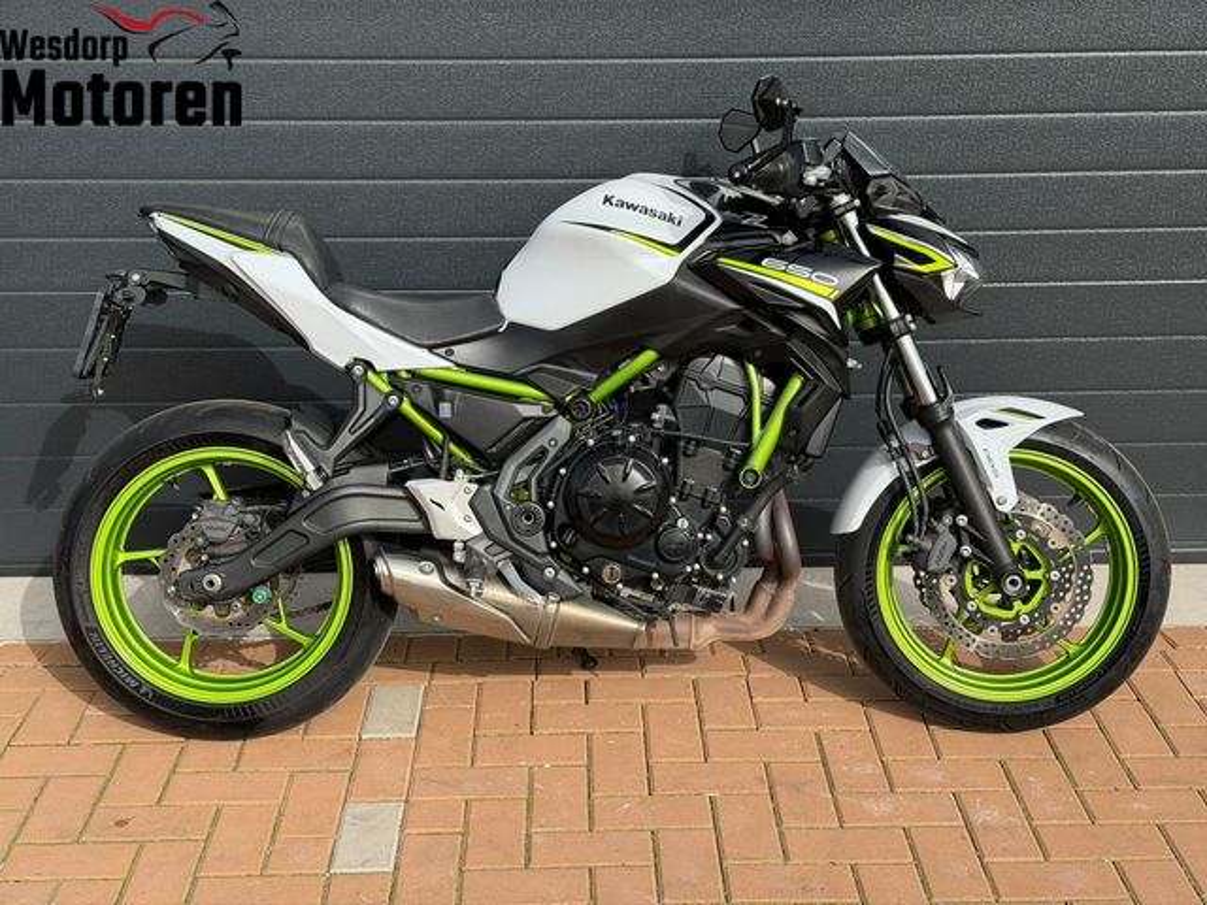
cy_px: 452
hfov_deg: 39.7
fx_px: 1674
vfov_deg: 30.3
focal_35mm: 48
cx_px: 604
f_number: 1.78
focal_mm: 6.76
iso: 100
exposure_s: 1/3534
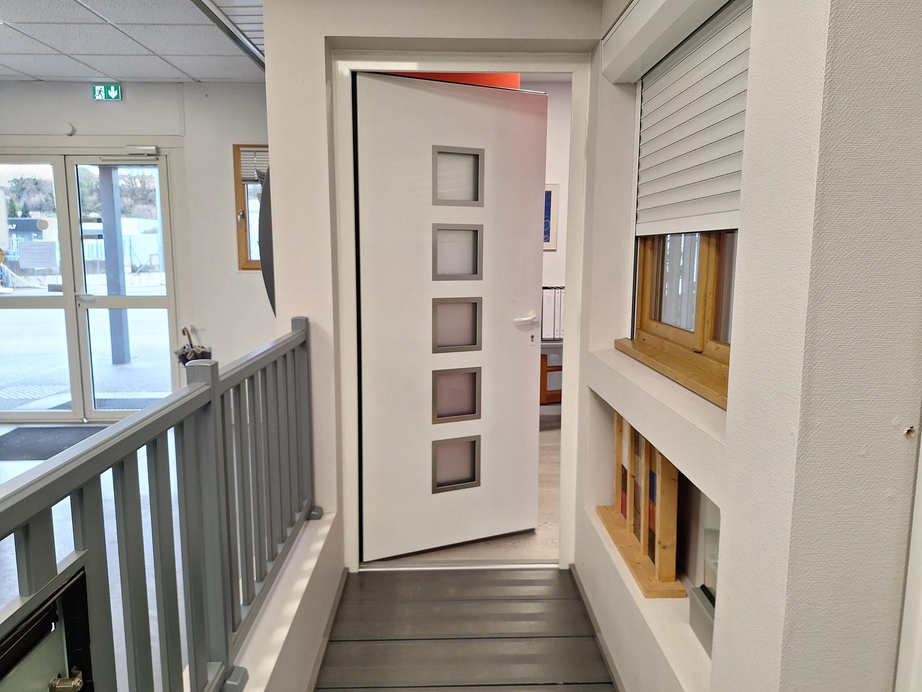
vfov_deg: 58.9
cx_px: 461
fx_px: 613
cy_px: 346
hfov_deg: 73.9
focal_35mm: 23
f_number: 1.8
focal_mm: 5.54
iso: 50
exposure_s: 1/50
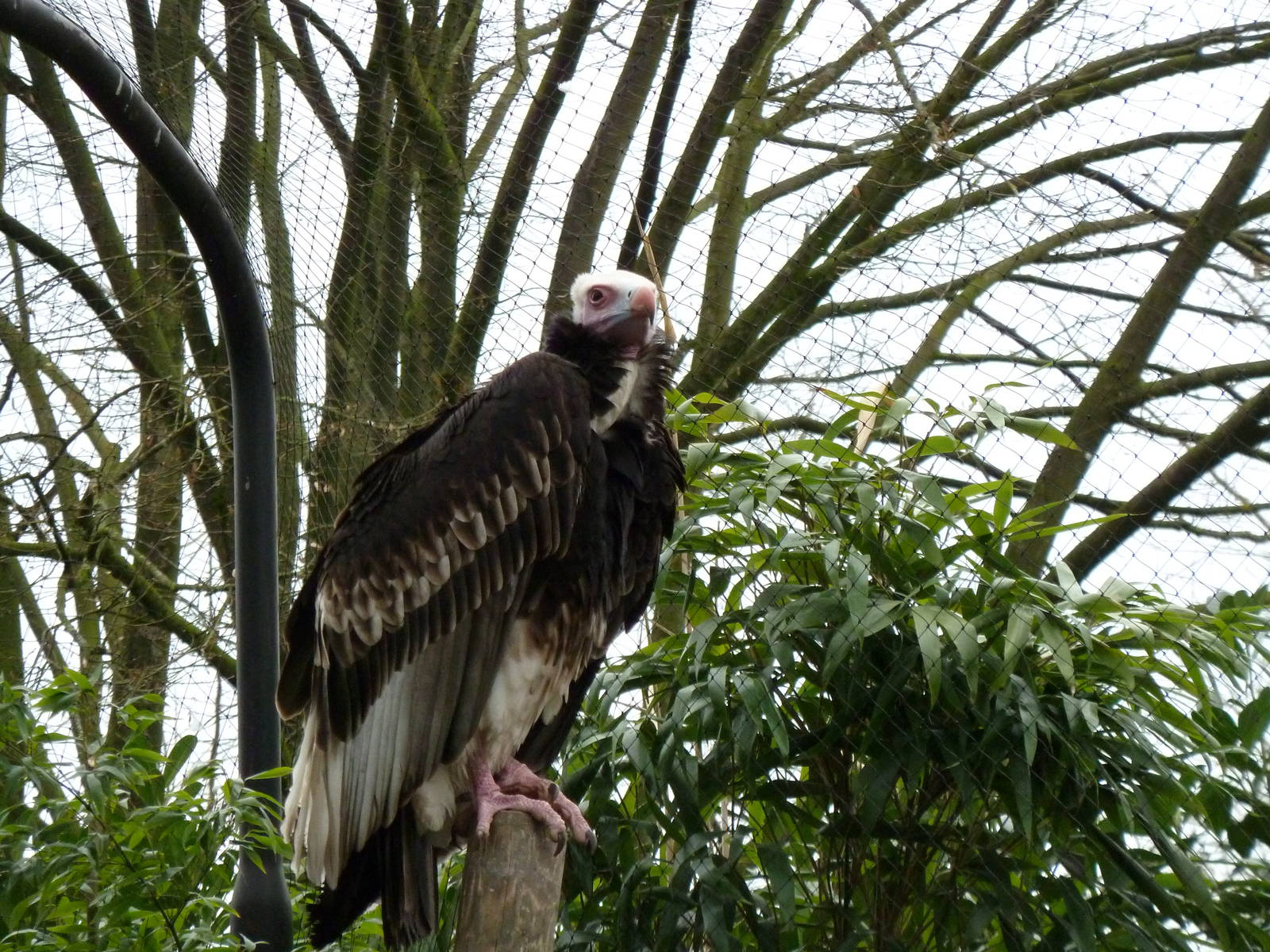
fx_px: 8255
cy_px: 476
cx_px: 635
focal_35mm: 225
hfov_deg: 8.8
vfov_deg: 6.6
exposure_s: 1/320
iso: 500
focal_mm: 37
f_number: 4.6
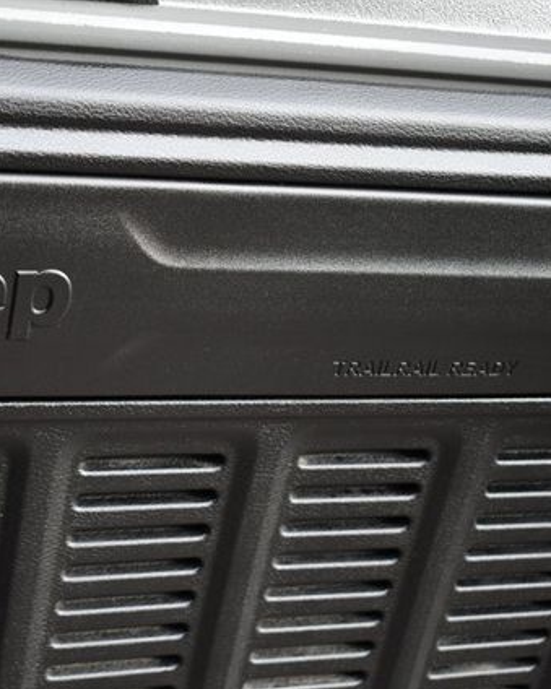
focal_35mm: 68
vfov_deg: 27.9
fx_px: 1387
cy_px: 344
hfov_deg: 22.2
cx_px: 125
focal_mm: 32
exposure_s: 1/250
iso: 640
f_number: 4.5
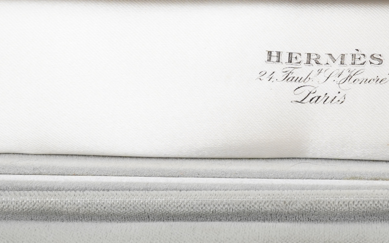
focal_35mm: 94
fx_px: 997
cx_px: 316
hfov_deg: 21.8
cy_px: 49
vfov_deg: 13.8
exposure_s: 1/125
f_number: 18
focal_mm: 30
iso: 640
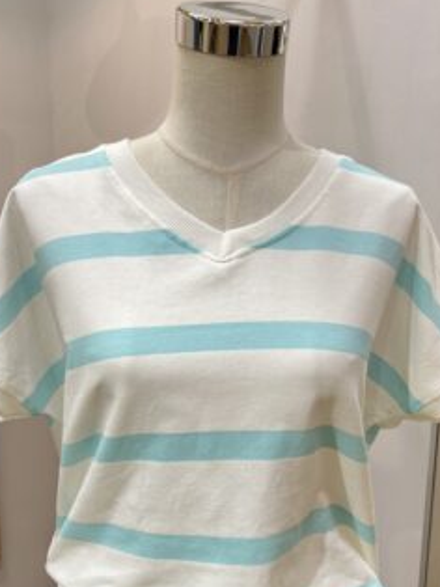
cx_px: 222
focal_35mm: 33
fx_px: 560
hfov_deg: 42.9
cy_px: 352
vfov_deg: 55.0
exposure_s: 1/100
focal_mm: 5.7
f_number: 1.5
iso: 80
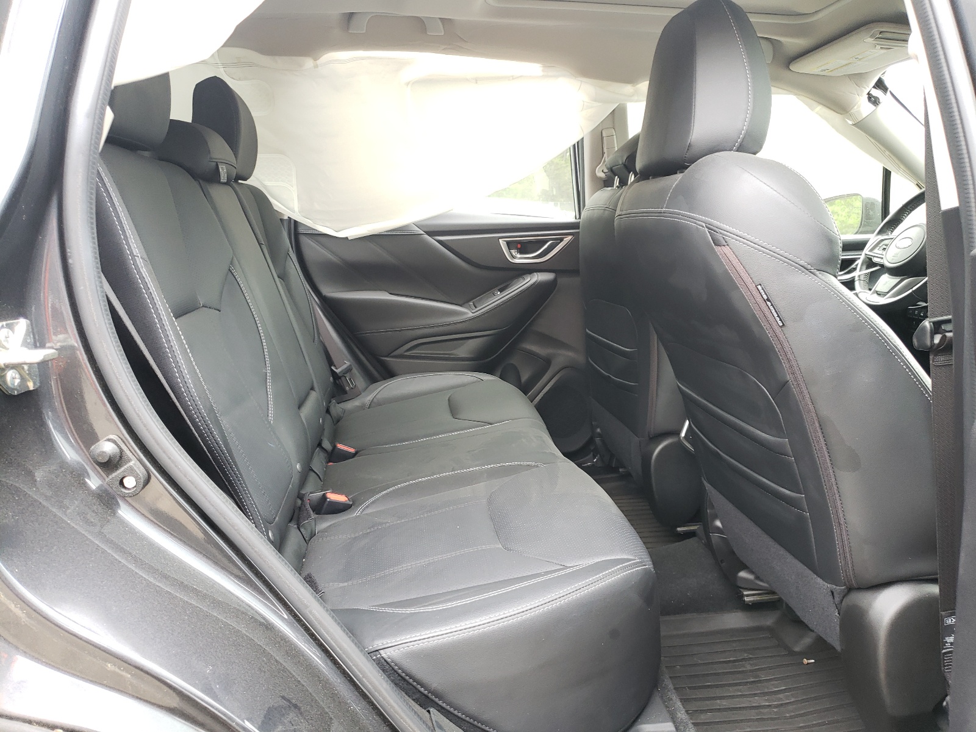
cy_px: 366
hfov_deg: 67.3
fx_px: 733
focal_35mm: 26
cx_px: 488
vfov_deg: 53.1
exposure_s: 1/60.2
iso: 89
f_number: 1.5
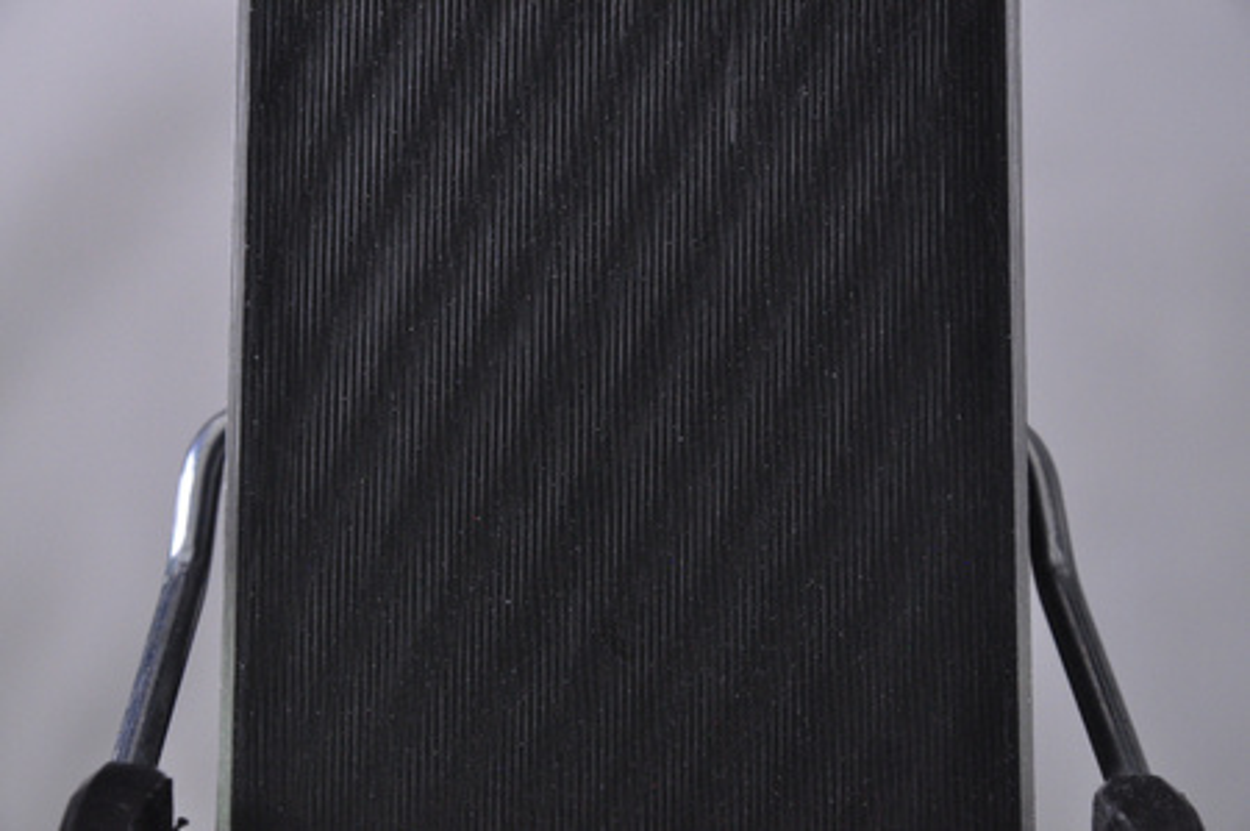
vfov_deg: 8.7
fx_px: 5463
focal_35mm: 158
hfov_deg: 13.1
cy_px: 416
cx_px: 625
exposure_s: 1/125
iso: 3200
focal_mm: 105
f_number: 9.5
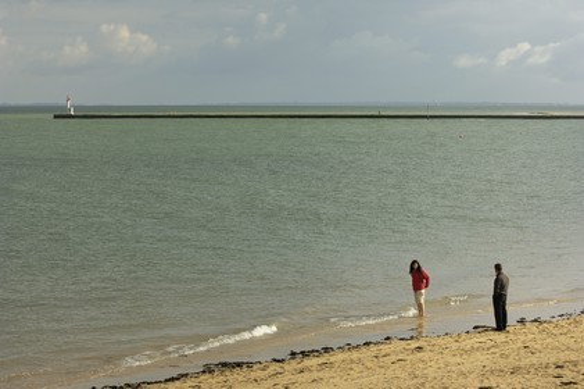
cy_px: 194
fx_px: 1896
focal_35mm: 117
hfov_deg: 17.5
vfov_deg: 11.7
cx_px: 292
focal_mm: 78
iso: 100
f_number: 10
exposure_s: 1/160
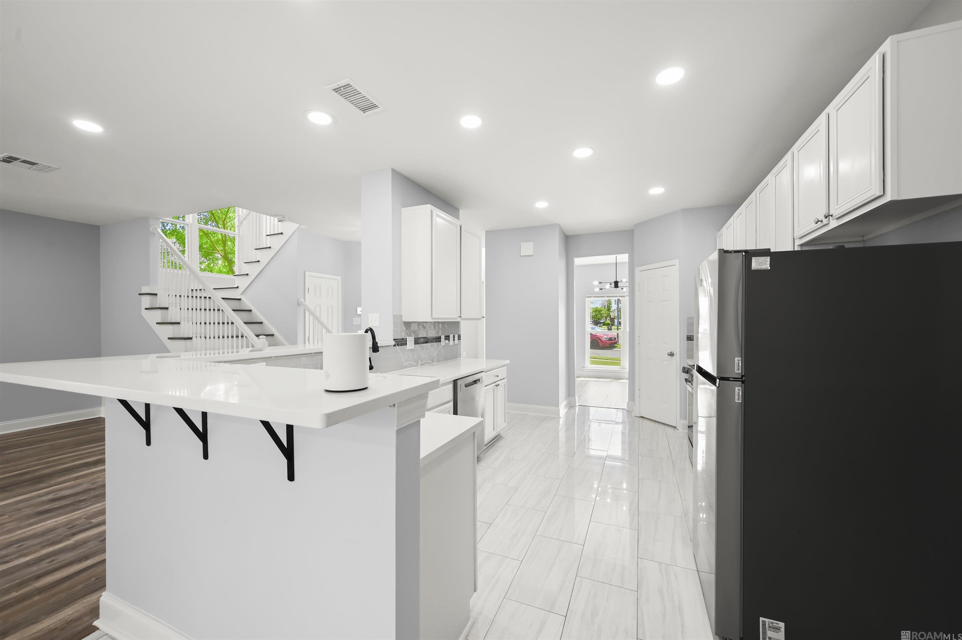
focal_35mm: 14
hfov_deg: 104.3
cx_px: 481
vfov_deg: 81.1
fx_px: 374
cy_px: 320
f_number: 10
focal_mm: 14
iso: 200
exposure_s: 1/10
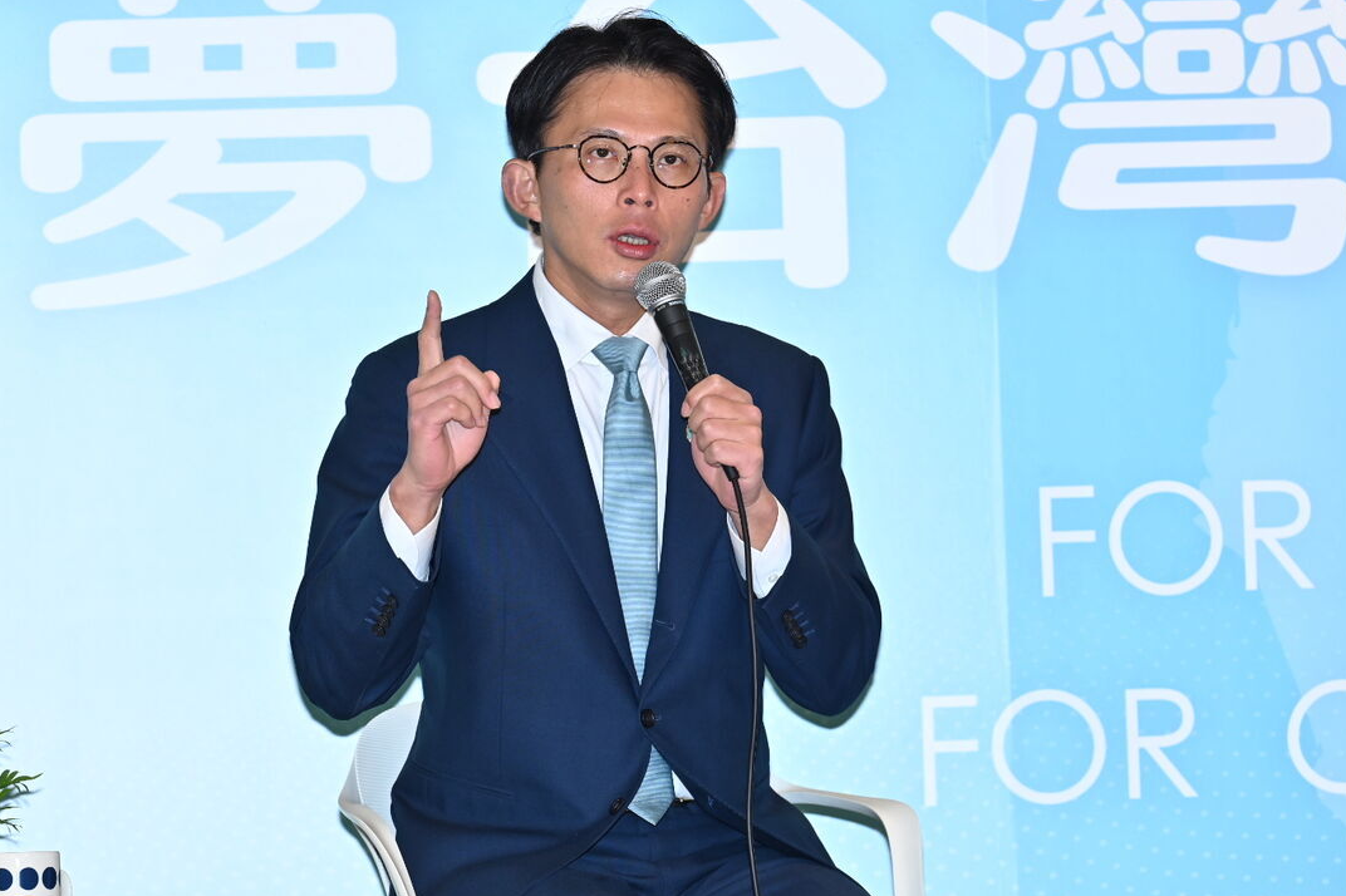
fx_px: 7363
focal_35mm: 197
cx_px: 618
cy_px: 501
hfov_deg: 10.4
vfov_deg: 7.0
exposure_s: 1/200
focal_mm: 165
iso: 800
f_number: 5
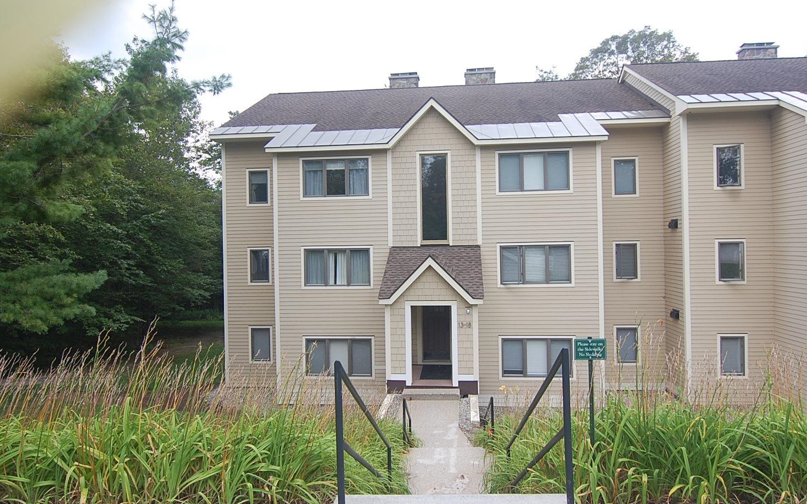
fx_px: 550
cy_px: 250
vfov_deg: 49.3
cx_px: 408
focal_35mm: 25
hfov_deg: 72.5
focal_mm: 16
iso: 200
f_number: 7.1
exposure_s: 1/200
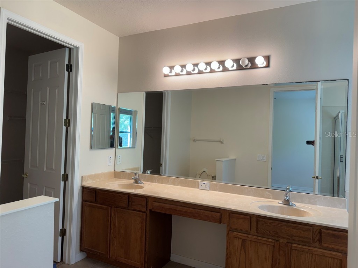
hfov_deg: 71.6
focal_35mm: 24
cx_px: 179
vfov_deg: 56.8
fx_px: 248
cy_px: 134
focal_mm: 6.76
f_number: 1.78
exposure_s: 1/120
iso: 80
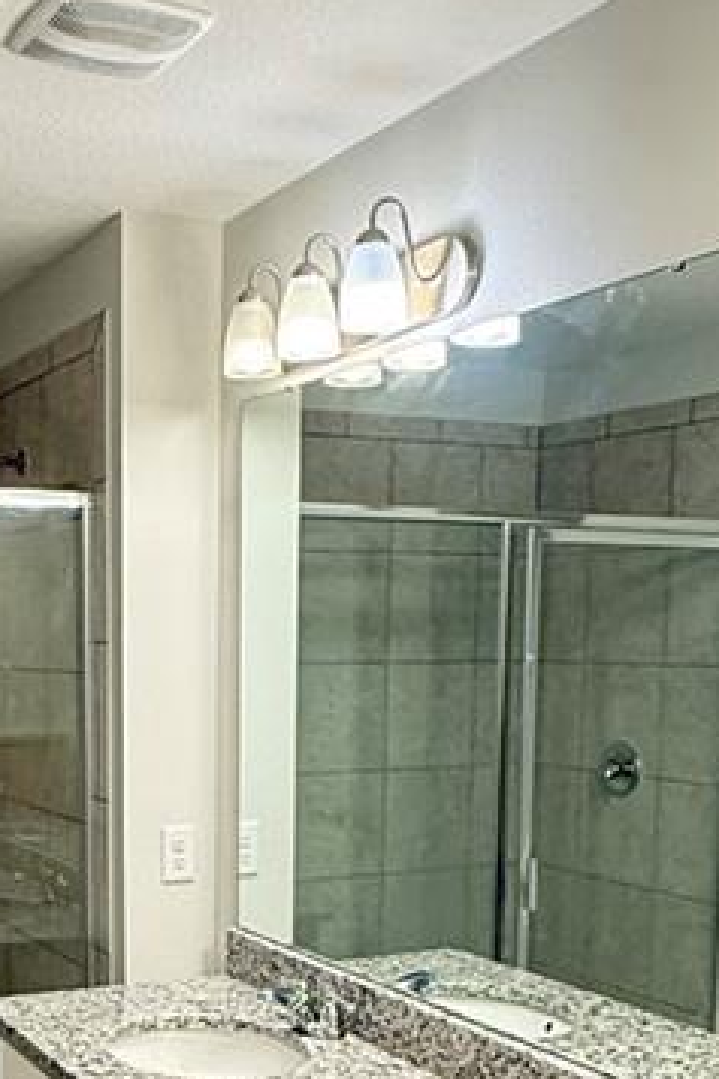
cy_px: 883
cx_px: 166
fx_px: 1468
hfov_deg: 27.1
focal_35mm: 49
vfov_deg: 38.6
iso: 320
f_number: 2.2
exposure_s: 1/60
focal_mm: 2.22
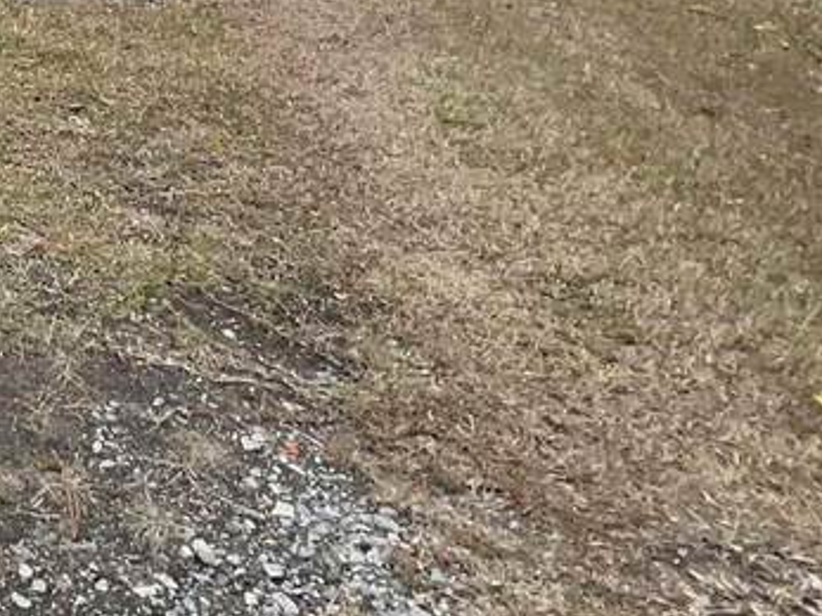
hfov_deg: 28.0
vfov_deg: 24.2
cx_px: -384
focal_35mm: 48
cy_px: -289
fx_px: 1139
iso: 64
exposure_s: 1/986
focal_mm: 1.57
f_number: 1.8
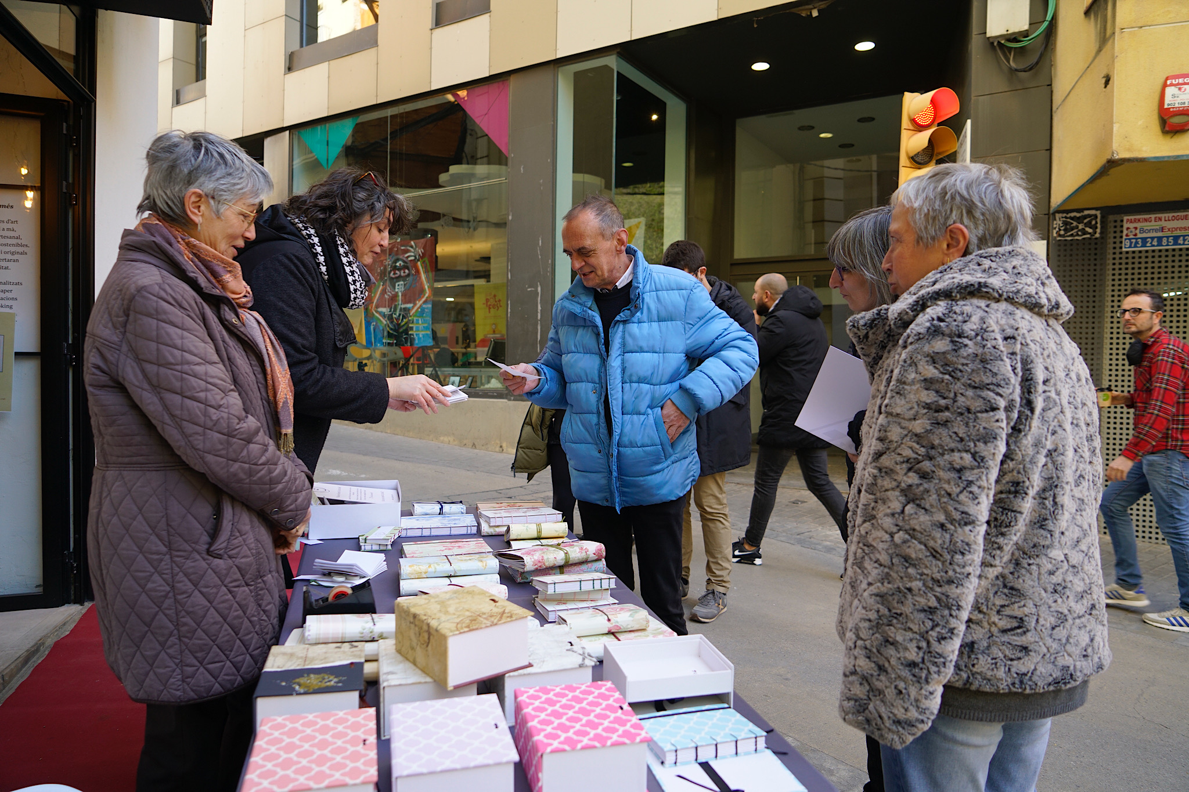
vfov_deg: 53.1
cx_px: 594
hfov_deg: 73.7
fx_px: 793
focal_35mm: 24
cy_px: 396
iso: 500
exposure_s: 1/250
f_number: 4
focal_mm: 24
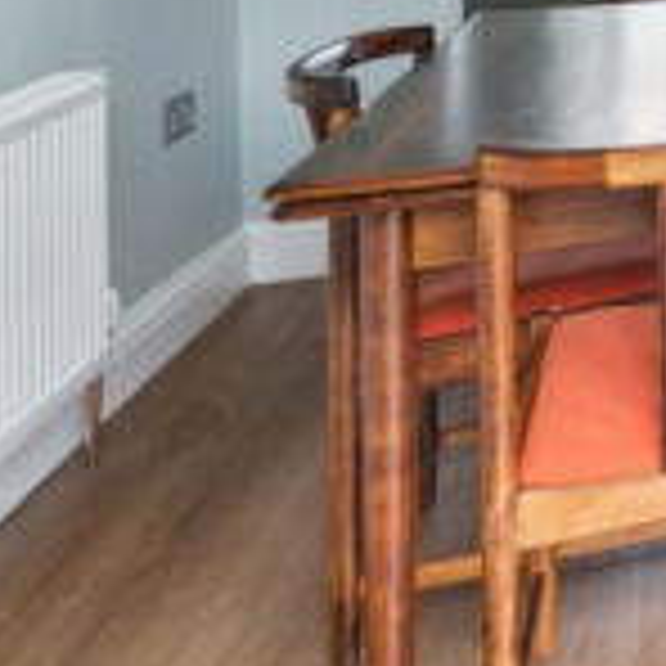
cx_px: 1429
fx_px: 1306
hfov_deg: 17.3
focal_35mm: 60
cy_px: -205
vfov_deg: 24.8
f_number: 11
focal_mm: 16
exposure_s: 1/6
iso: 640
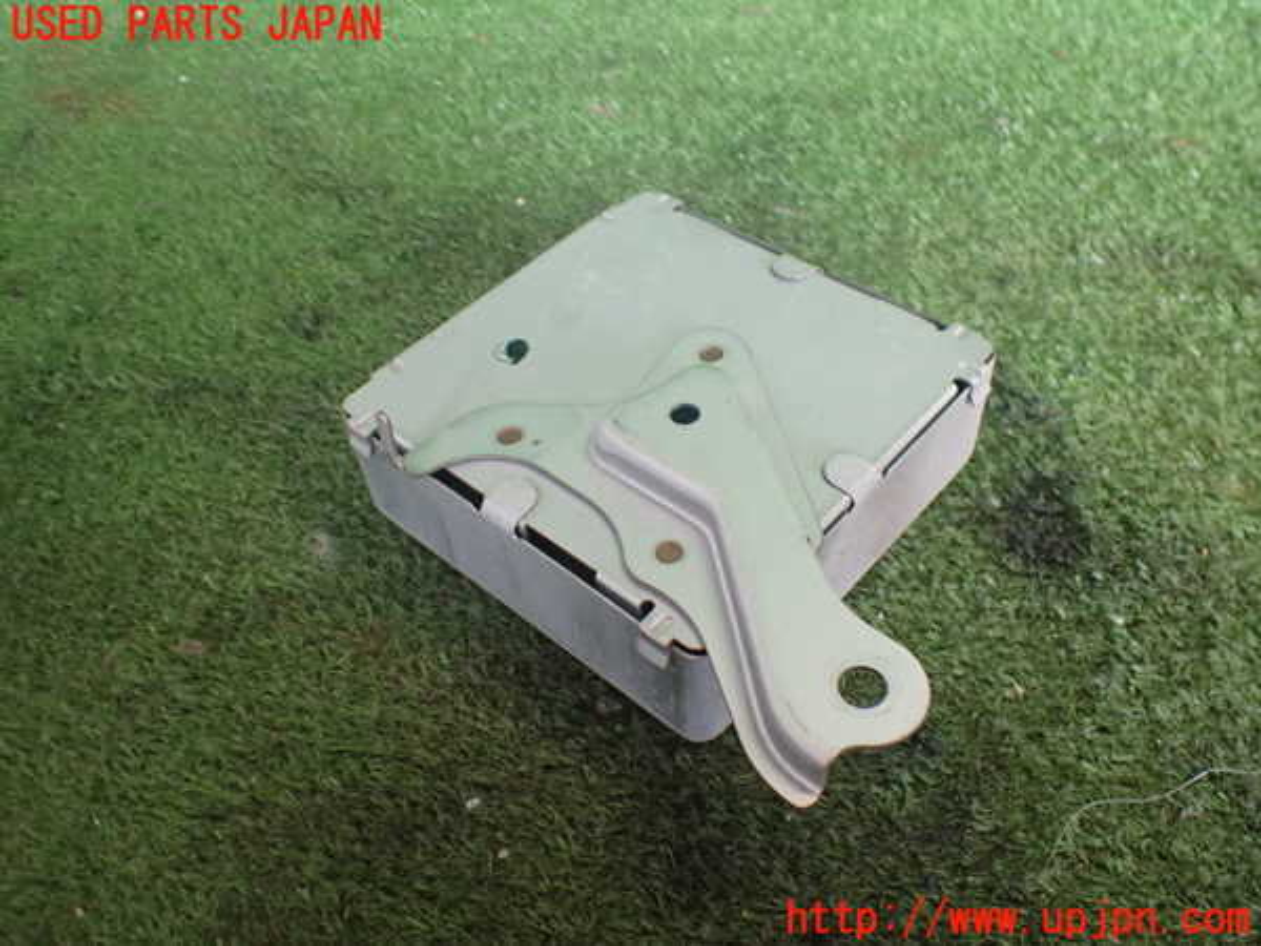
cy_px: 473
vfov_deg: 46.8
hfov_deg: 60.0
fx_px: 1093
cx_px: 630
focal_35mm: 30
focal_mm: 5.4
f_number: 2.3
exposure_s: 1/125
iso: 640
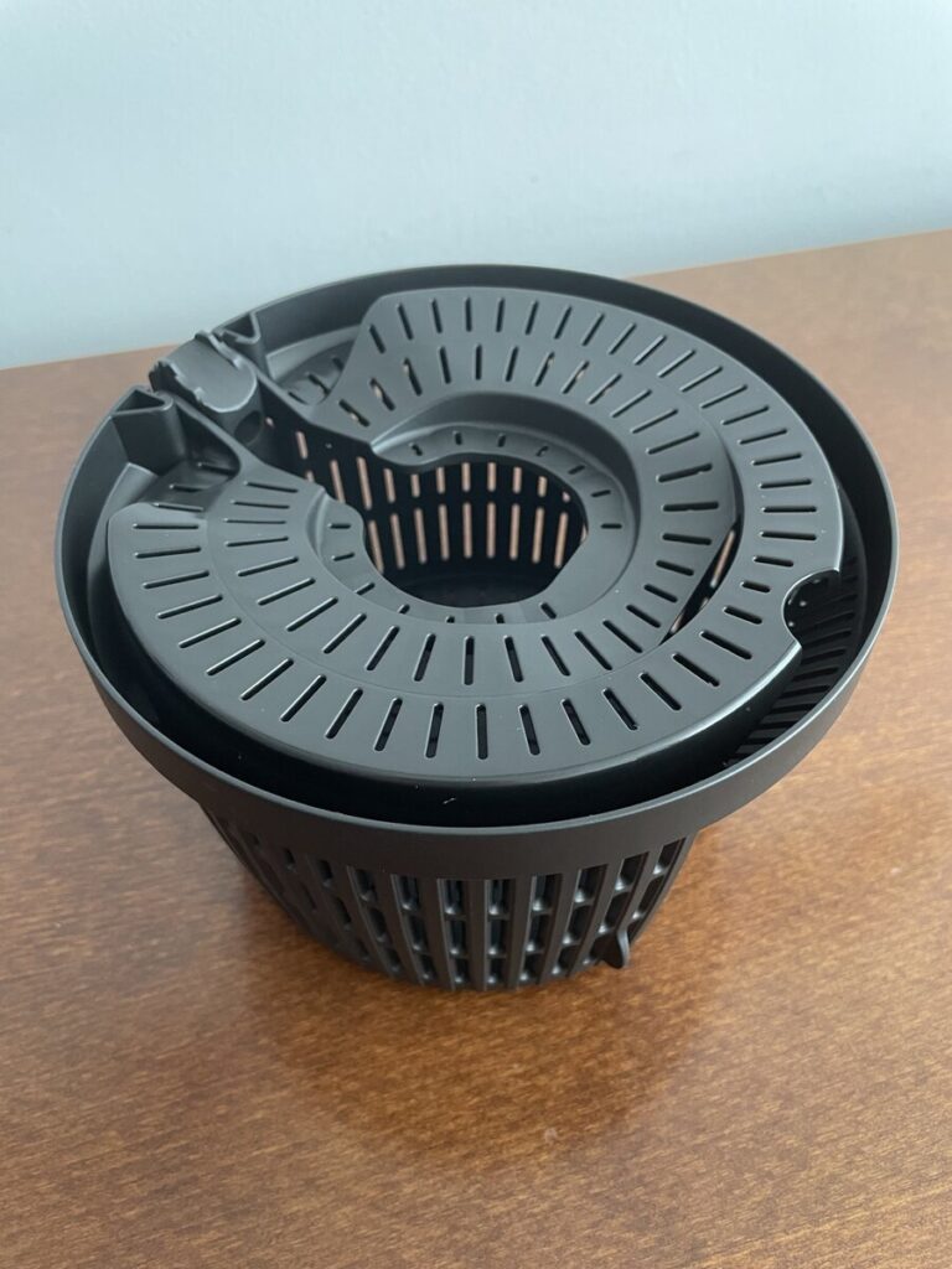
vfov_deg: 67.3
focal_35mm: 26
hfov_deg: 53.1
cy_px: 634
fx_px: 953
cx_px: 476
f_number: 1.6
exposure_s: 1/60
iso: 320
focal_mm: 4.2
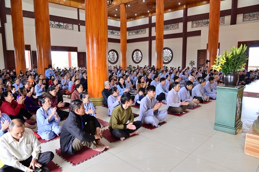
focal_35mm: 24
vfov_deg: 53.0
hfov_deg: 73.8
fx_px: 172
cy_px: 86
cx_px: 130
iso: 2500
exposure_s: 1/160
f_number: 5.6
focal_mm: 24
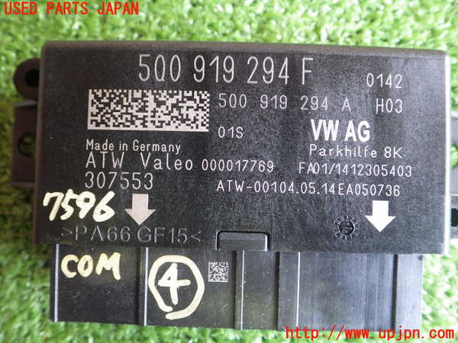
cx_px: 229
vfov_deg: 45.4
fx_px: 410
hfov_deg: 58.4
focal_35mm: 31
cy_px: 172
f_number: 2.3
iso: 640
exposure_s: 1/45
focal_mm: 5.5
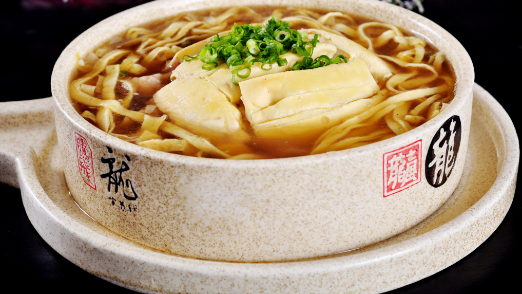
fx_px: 1093
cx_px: 260
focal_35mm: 79
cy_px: 139
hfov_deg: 26.9
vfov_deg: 15.3
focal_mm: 50
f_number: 6.3
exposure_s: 1/200
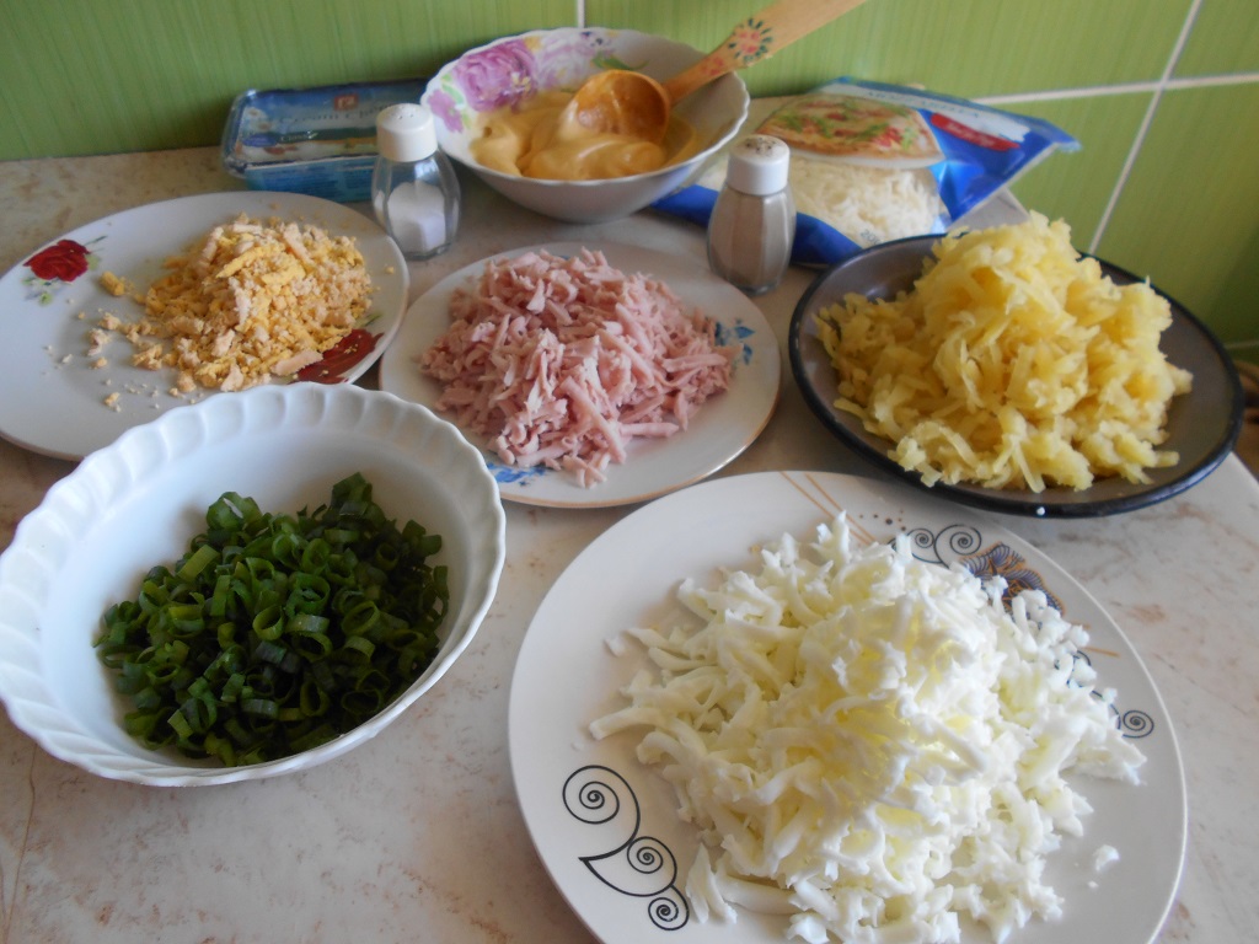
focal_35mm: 26
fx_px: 946
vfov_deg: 53.1
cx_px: 630
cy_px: 472
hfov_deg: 67.3
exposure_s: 1/30
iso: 160
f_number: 3.2
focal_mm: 4.6
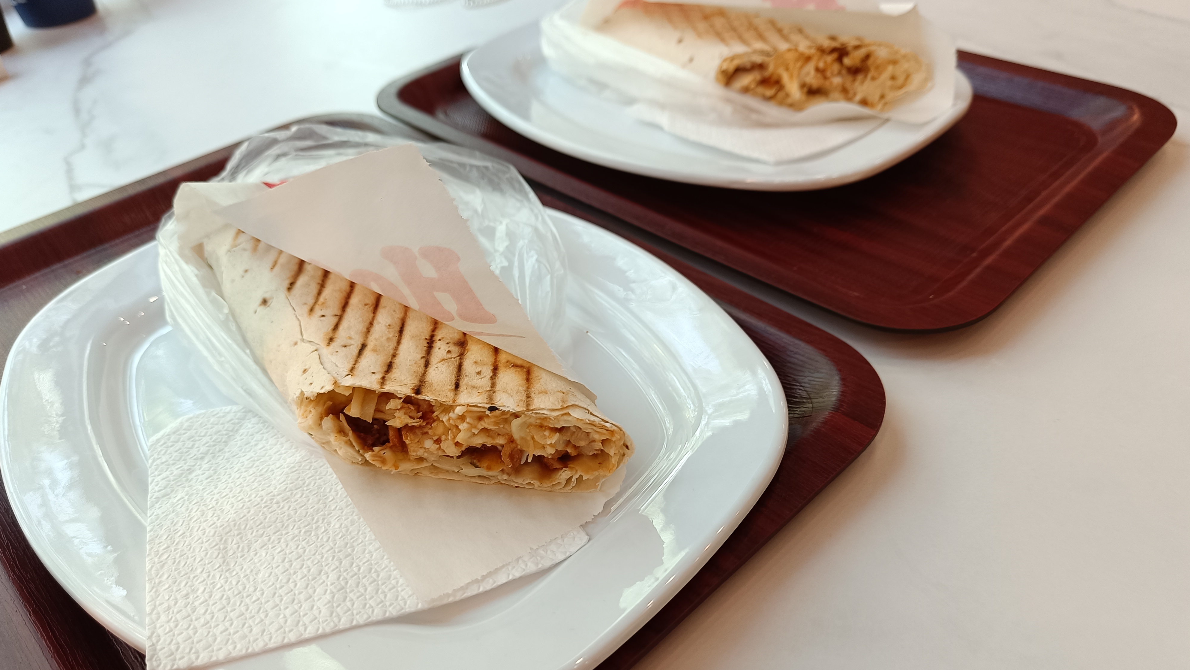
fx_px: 852
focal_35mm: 27
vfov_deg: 42.8
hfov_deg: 69.9
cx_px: 603
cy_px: 367
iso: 220
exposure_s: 1/101
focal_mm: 5.59
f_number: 1.88
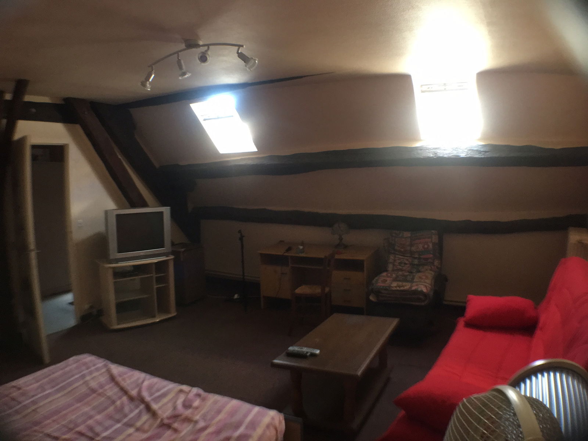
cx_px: 294
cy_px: 220
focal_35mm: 29
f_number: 2.2
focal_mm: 4.15
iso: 200
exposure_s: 1/25
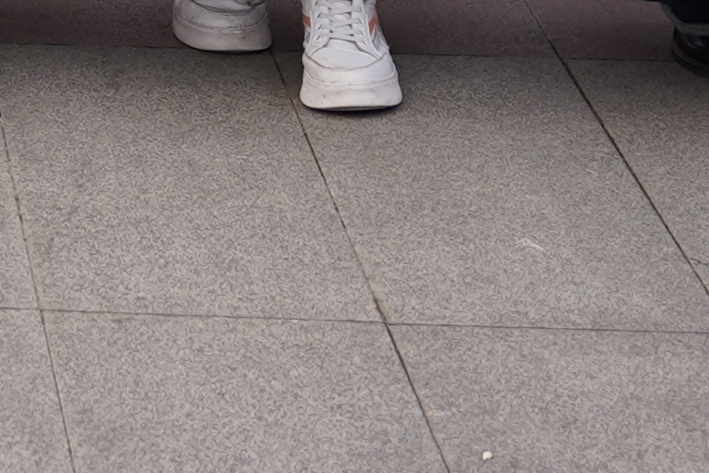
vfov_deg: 5.0
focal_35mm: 254
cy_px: -1126
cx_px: -817
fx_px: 5000
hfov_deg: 7.7
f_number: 2.8
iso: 100
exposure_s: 1/800
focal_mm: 32.5
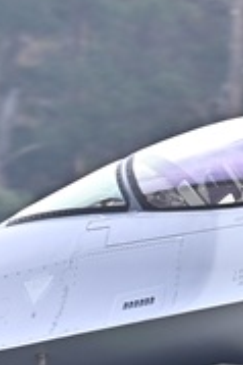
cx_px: -47
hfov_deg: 0.6
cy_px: 564
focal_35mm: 2148
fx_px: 21789
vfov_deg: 1.0
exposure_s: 1/800
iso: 320
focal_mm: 300
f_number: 5
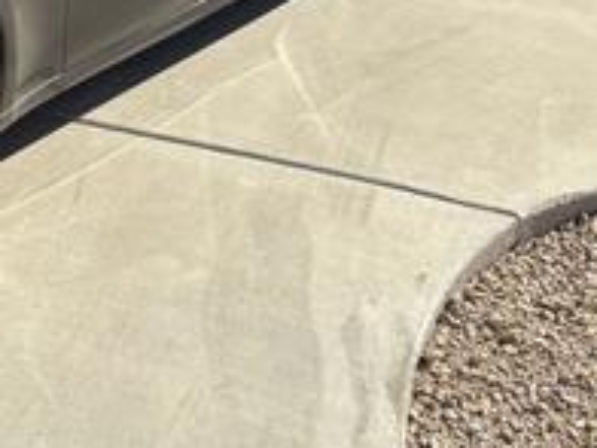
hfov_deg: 26.0
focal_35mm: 67
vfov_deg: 20.7
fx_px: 1156
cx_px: -110
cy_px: -67
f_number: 1.6
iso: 50
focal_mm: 5.96
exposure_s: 1/2141
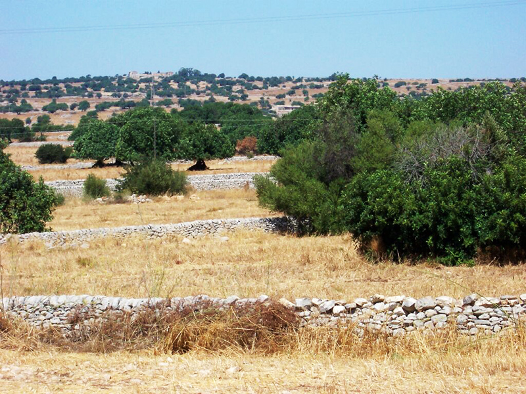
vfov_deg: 10.3
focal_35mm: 144
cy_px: 197
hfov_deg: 13.7
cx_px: 263
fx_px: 2188
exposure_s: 1/350
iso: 100
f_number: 9.5
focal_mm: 22.4
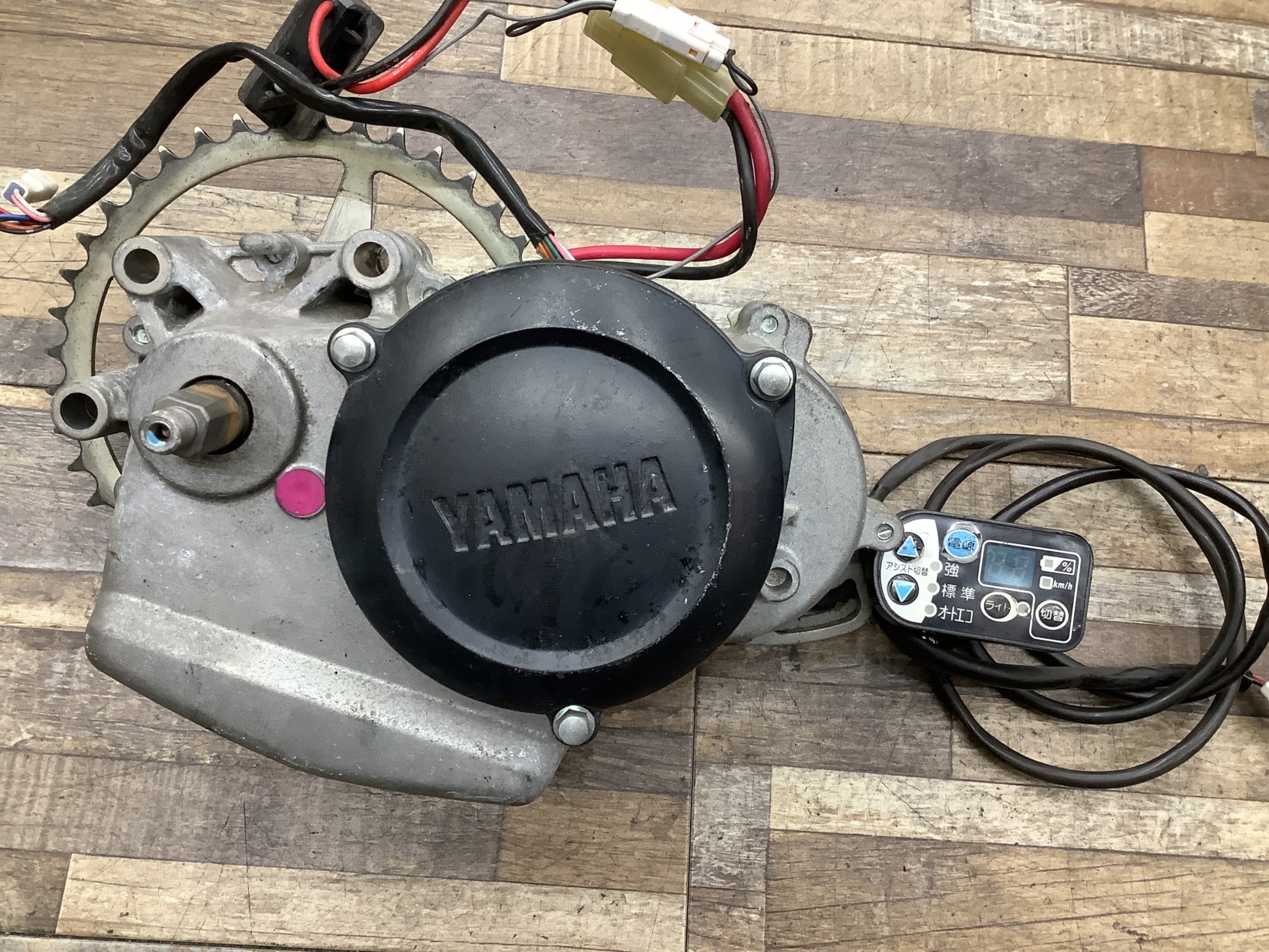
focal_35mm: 31
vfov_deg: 45.5
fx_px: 1137
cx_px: 634
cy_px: 476
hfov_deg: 58.3
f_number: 2.4
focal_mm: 3.3
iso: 160
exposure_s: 1/60
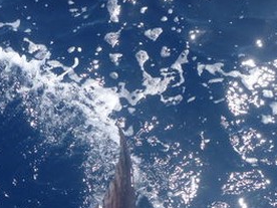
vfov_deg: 21.7
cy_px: 232
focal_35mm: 64
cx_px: 126
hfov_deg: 30.3
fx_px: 512
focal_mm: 4.9
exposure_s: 1/640
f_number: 3.3
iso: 100
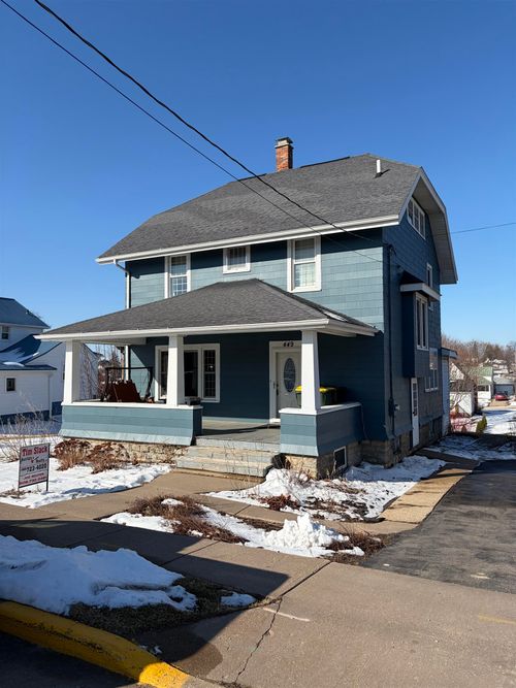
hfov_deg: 53.0
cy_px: 344
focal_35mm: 26
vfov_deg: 67.3
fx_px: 517
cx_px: 258
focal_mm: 5.96
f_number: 1.6
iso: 64
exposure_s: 1/5348
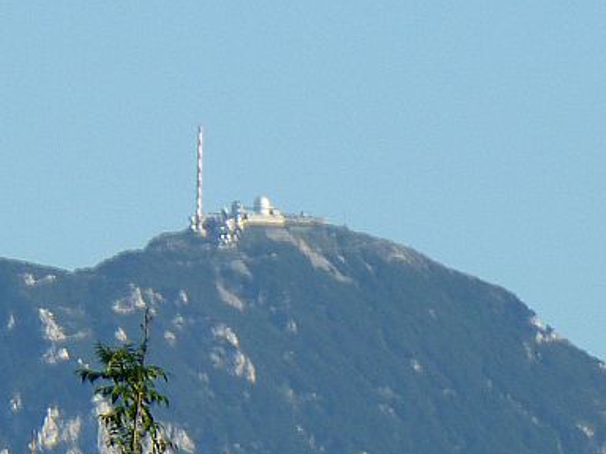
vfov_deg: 0.9
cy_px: 363
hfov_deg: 1.2
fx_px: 29743
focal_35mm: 1699
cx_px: 196
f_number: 6.4
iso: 100
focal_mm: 86
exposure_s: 1/200
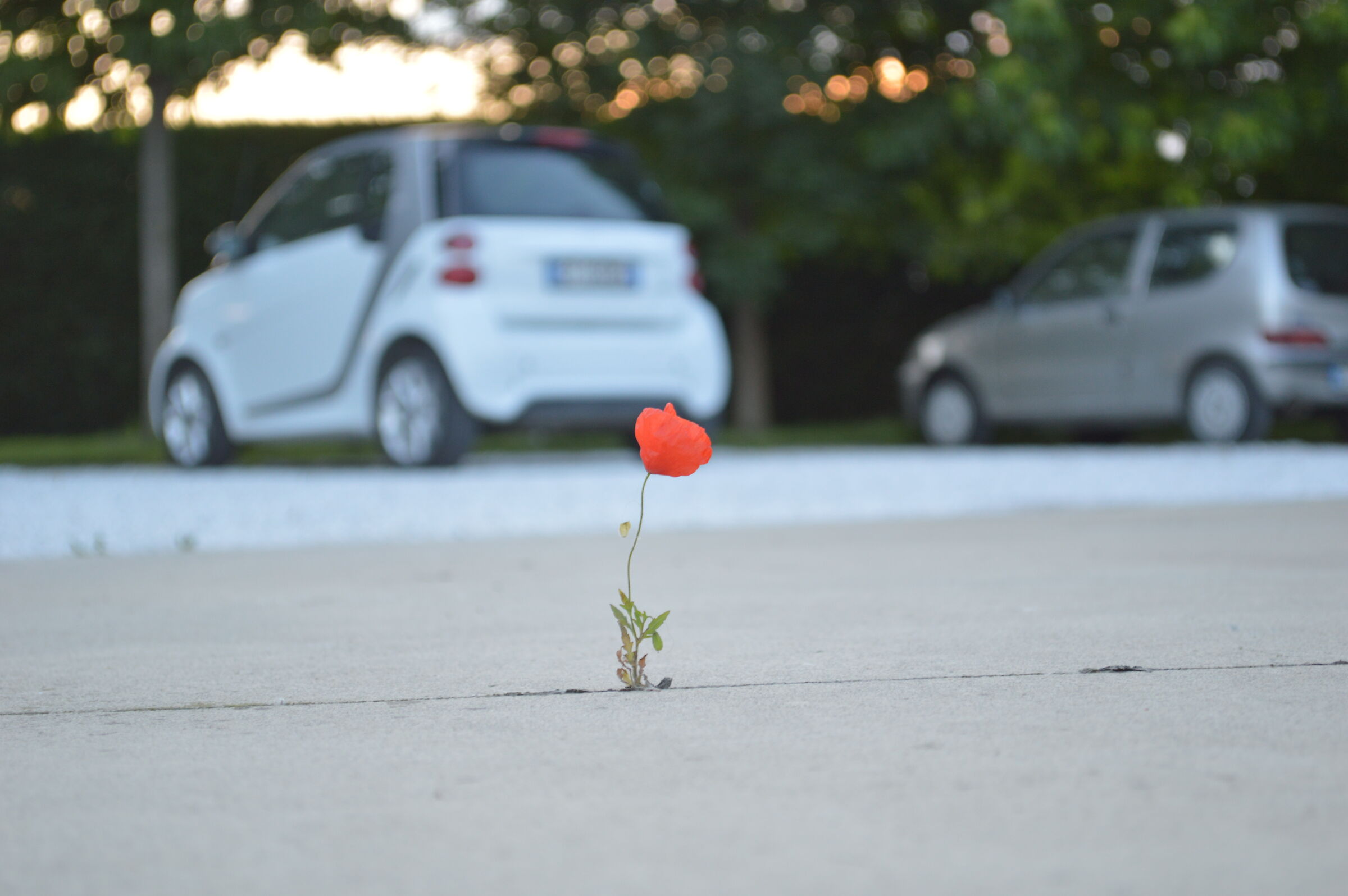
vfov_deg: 18.2
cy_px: 448
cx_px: 674
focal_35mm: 75
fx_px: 2806
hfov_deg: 27.0
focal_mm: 50
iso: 400
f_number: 5.6
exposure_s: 1/40
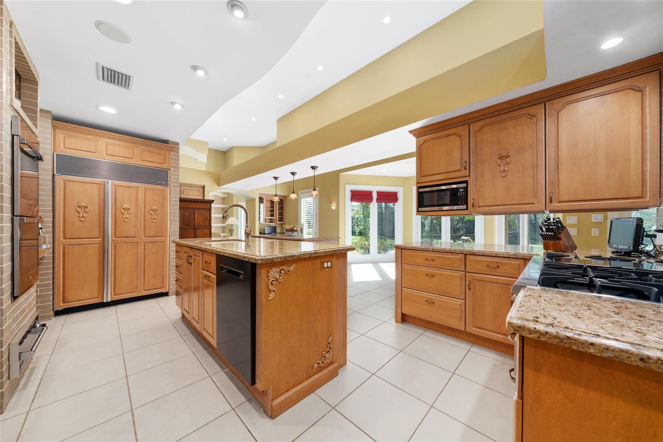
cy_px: 221
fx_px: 221
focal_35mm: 12
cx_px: 332
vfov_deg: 90.0
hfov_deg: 112.6
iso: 320
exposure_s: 1/20
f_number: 7.1
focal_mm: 12
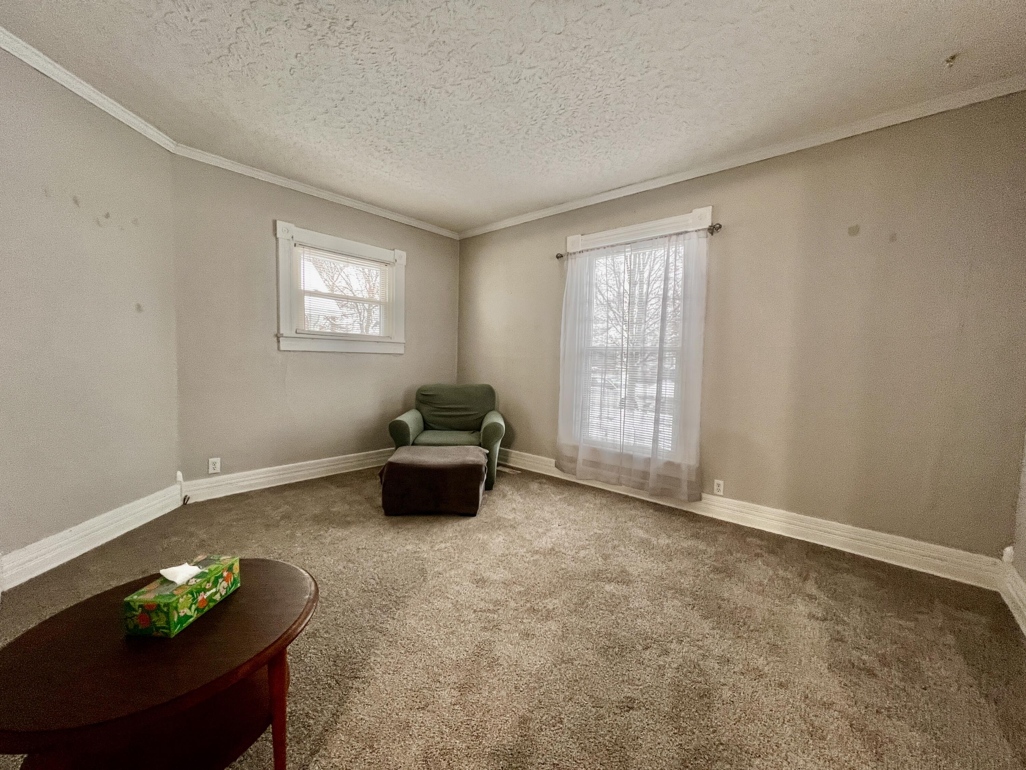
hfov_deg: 106.2
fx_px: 385
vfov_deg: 89.9
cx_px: 513
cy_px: 385
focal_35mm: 13
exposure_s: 1/60
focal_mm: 1.57
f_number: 1.8
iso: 160
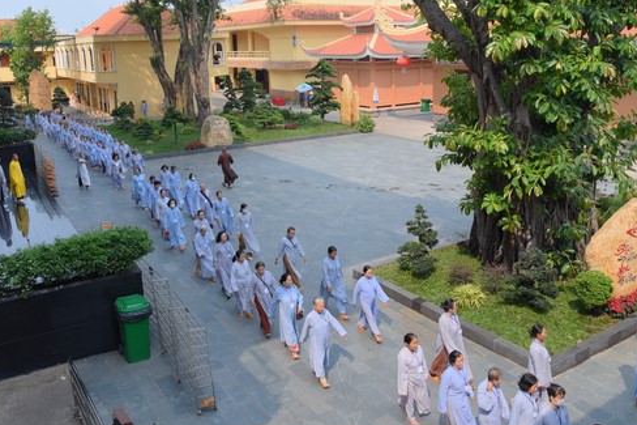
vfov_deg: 40.8
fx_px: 566
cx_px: 333
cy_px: 156
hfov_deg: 58.7
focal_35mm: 32
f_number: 10
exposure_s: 1/160
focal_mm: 24
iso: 100
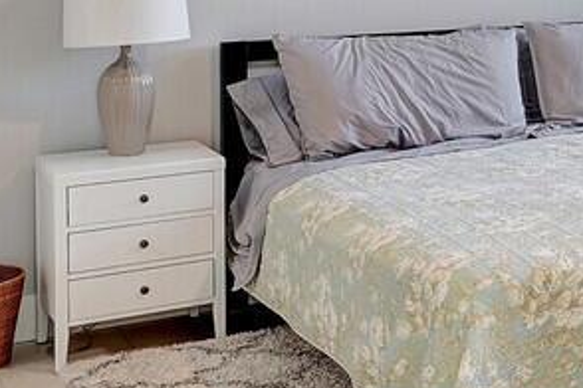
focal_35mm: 87
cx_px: 872
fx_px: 1409
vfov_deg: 15.1
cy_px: -87
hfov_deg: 20.2
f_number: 11
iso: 320
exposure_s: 1/1.25
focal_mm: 16
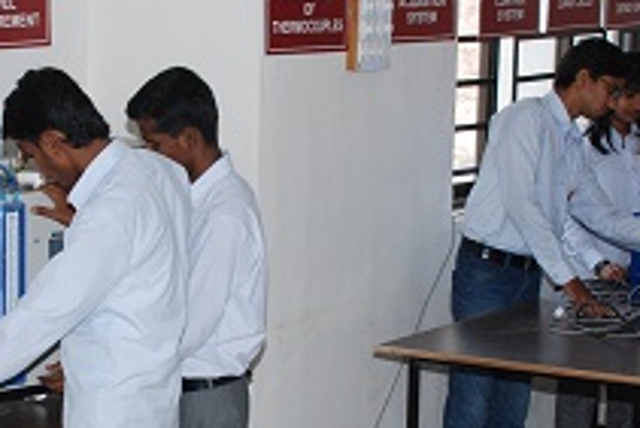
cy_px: 325
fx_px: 2135
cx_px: 205
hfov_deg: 17.0
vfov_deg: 11.4
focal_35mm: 120
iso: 400
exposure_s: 1/60
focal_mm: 26
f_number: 5.6
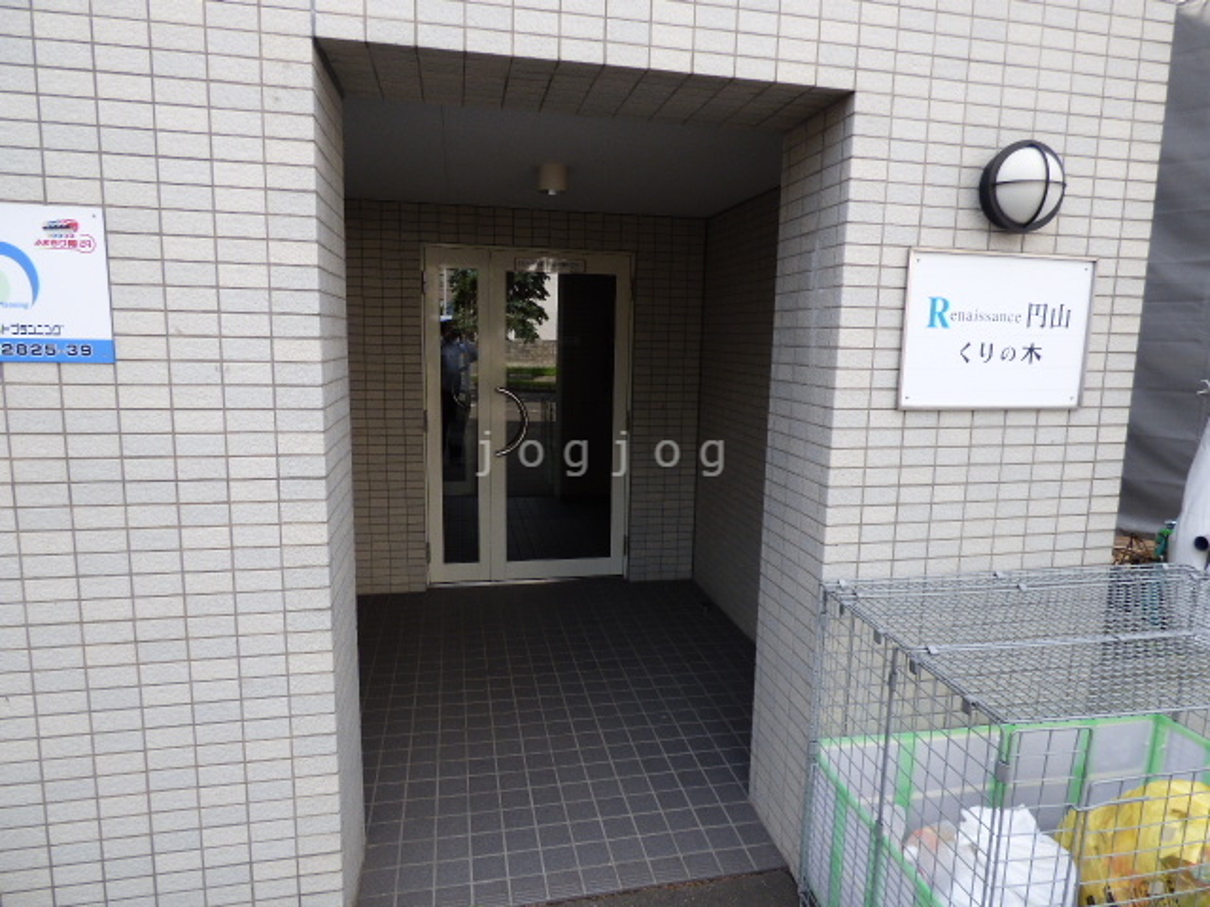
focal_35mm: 20
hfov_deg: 81.7
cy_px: 454
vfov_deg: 66.0
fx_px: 699
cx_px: 605
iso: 100
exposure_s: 1/320
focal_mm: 3.58
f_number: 2.8
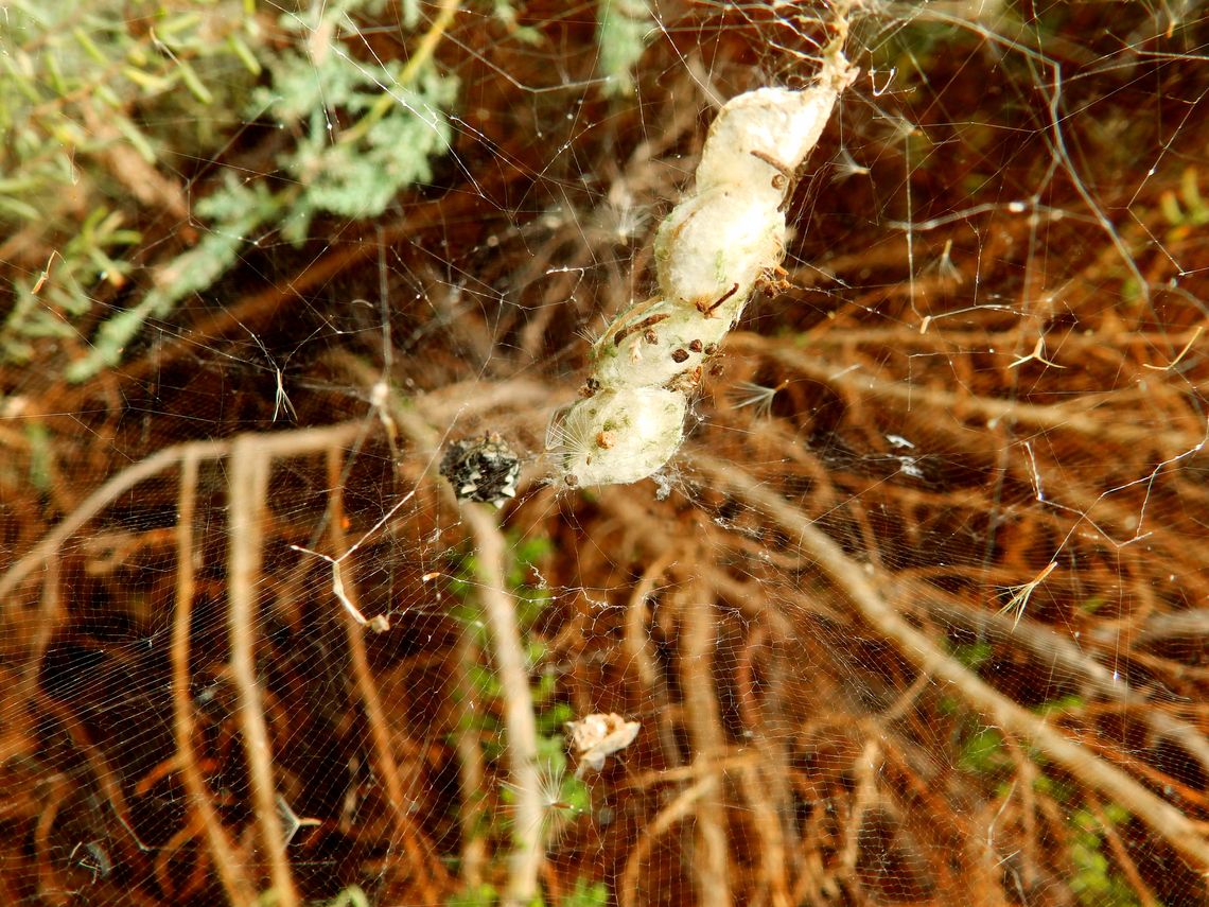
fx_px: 1607
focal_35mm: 46
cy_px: 454
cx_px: 604
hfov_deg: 41.2
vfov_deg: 31.5
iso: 80
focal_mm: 8.2
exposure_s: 1/80
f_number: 4.5
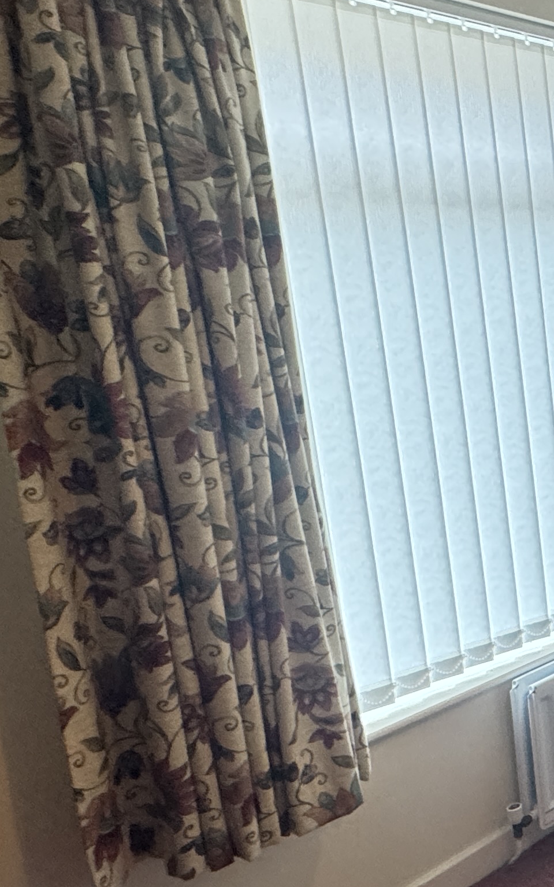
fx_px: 942
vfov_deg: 50.4
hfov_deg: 21.0
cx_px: 1016
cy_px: 434
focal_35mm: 39
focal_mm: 2.22
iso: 320
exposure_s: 1/50
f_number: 2.2
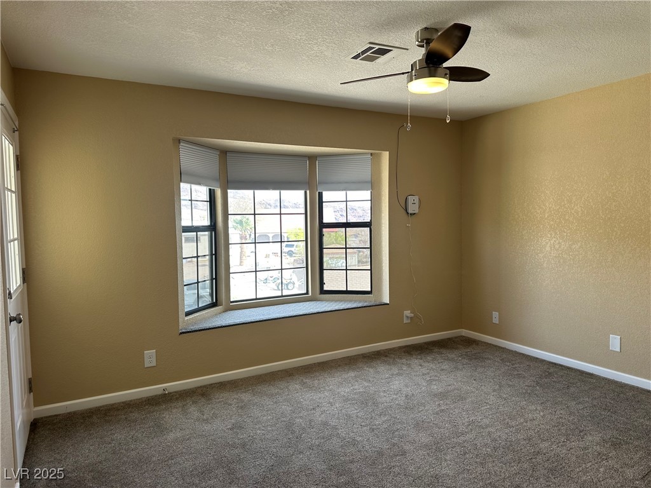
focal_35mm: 24
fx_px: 451
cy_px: 244
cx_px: 326
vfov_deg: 56.8
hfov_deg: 71.6
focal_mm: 6.86
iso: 80
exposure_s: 1/171
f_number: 1.78
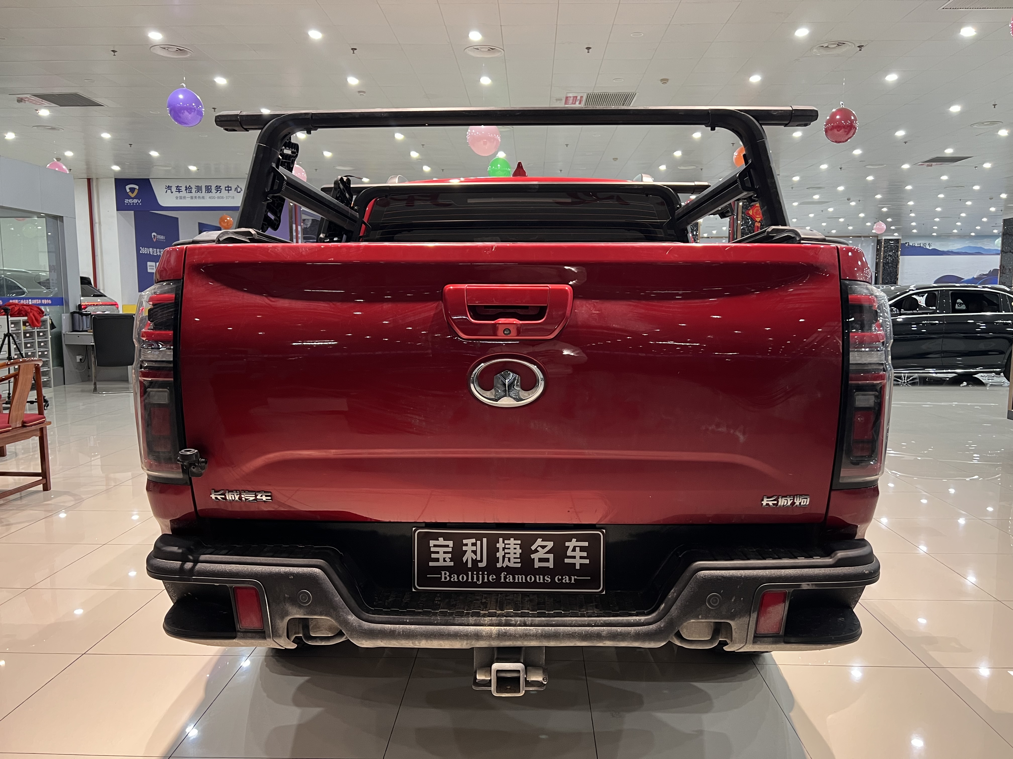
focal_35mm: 26
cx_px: 506
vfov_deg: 53.1
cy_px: 380
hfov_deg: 67.3
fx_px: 761
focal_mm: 5.7
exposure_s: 1/50
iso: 200
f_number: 1.5
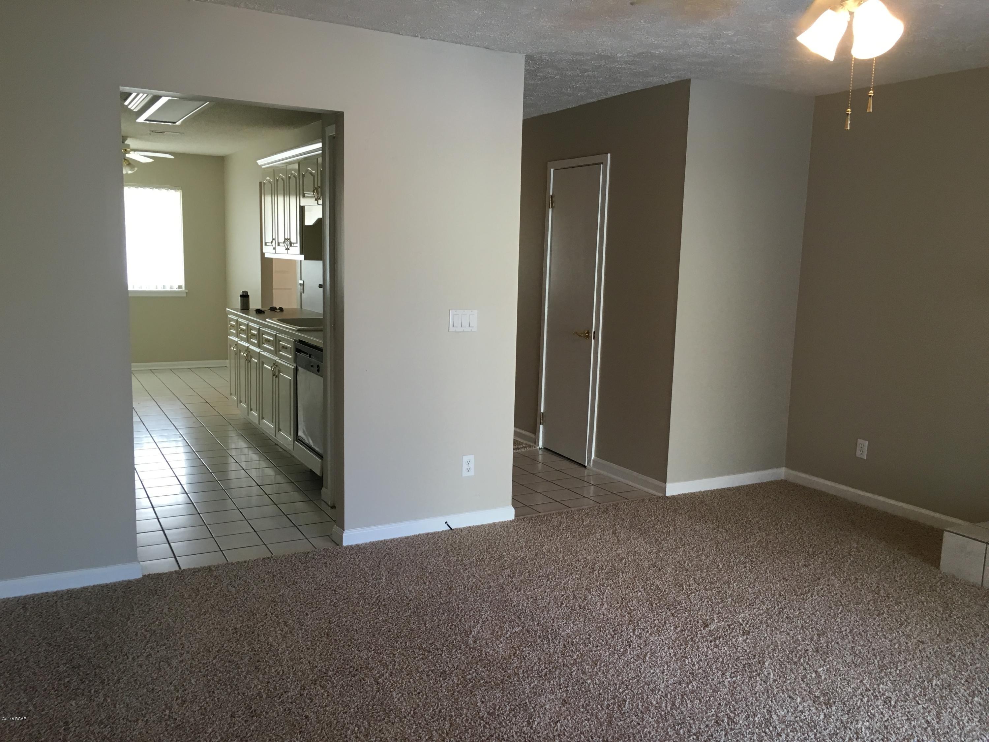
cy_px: 371
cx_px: 494
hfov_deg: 61.7
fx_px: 829
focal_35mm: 29
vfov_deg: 48.2
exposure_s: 1/30
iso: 40
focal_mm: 4.15
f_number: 2.2
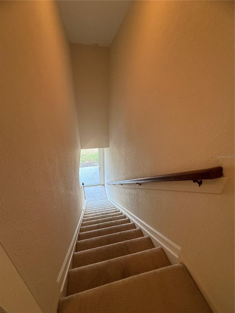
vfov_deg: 102.1
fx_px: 127
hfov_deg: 85.7
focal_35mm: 14
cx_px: 118
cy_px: 156
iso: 320
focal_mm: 2.22
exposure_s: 1/120
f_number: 2.2
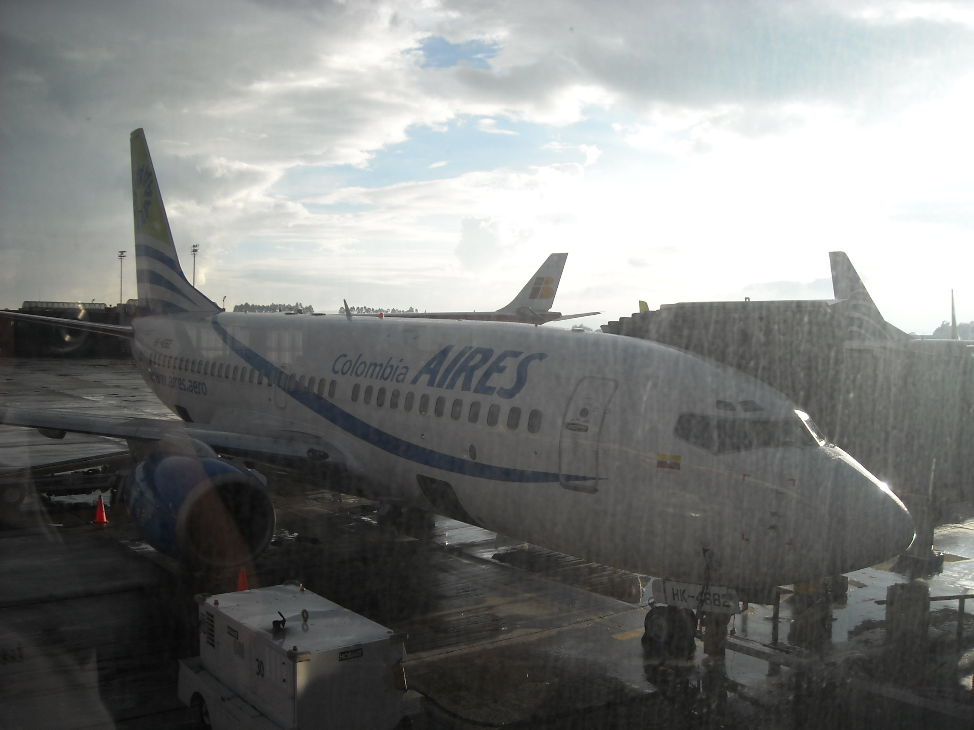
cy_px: 365
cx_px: 487
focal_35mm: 35
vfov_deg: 40.7
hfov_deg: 52.6
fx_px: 985
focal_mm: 5.7
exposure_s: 1/272
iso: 64
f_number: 5.6
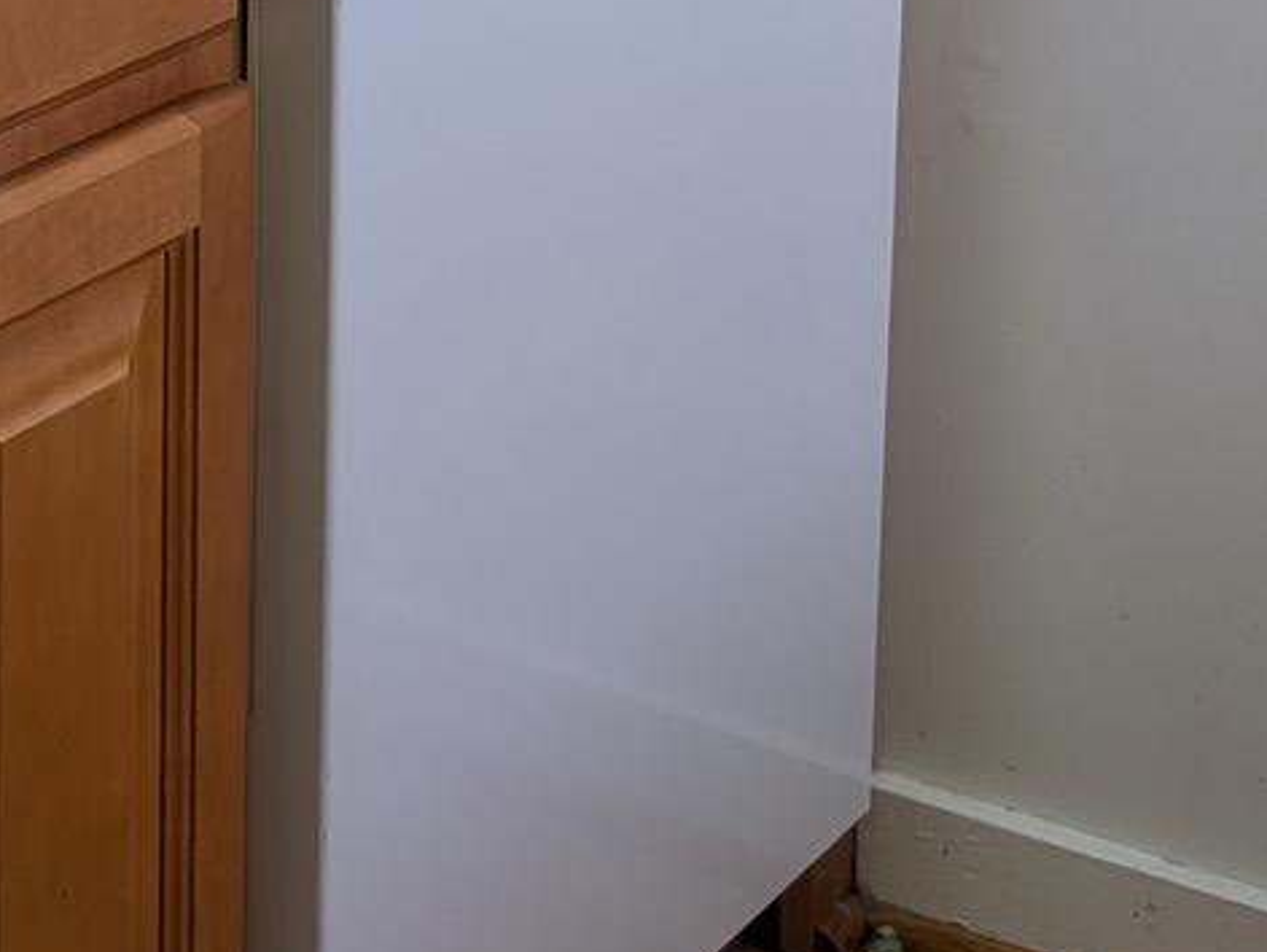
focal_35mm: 104
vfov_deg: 13.1
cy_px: -688
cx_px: -581
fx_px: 3809
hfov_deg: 17.2
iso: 24
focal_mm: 6.9
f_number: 1.68
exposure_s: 1/255
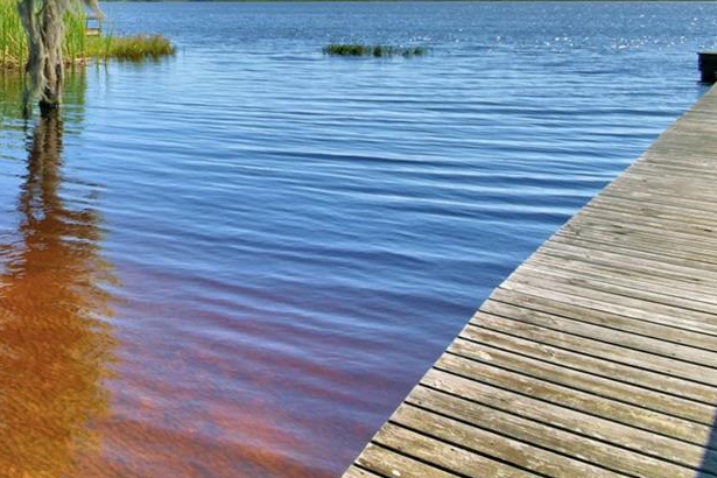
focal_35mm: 39
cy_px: 23
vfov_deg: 32.1
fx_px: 777
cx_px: -98
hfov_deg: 39.2
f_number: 4.5
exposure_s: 1/2000
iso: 100
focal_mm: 10
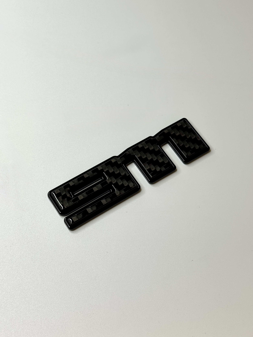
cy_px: 168
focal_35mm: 48
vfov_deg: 39.7
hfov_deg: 30.3
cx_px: 126
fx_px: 468
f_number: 1.78
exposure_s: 1/157
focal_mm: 6.76
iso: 64
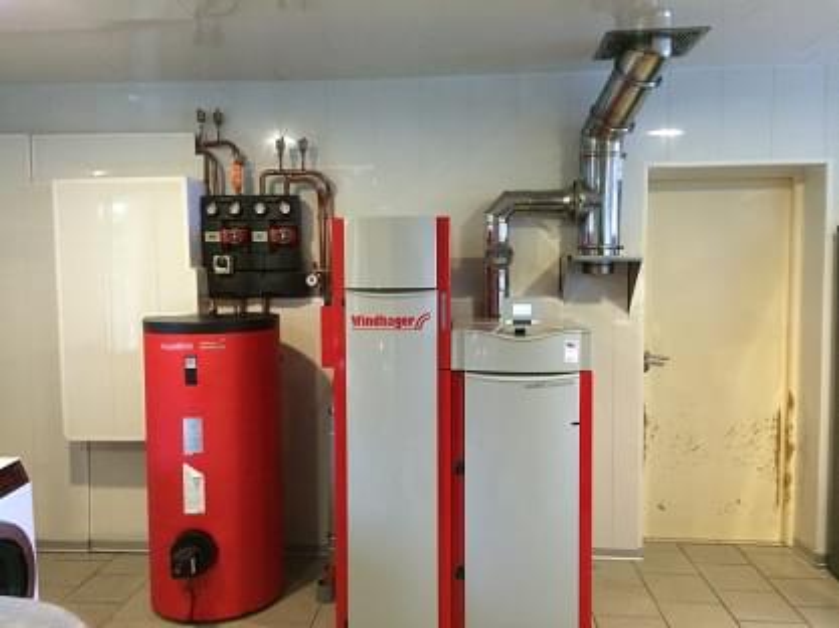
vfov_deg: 48.2
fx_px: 702
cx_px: 420
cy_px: 314
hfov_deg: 61.7
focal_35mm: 29
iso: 320
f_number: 2.2
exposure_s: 1/17
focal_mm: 4.15
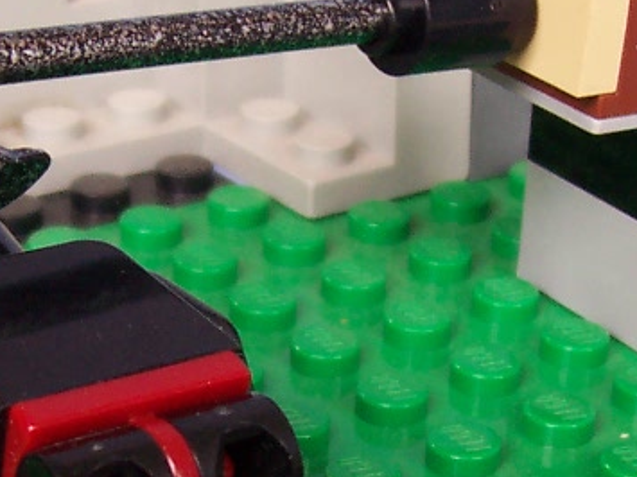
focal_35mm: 125
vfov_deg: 11.8
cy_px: 412
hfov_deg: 15.8
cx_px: 271
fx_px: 2299
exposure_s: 1/125
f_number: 2.8
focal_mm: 5.6
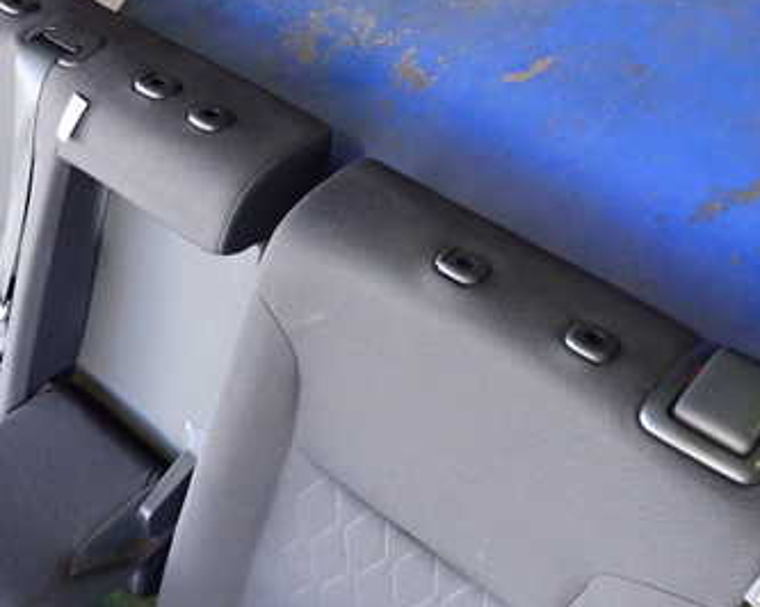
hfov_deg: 41.7
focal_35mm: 44
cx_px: 283
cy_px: 358
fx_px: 989
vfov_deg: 34.0
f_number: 2
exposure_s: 1/125
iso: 640
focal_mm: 4.5
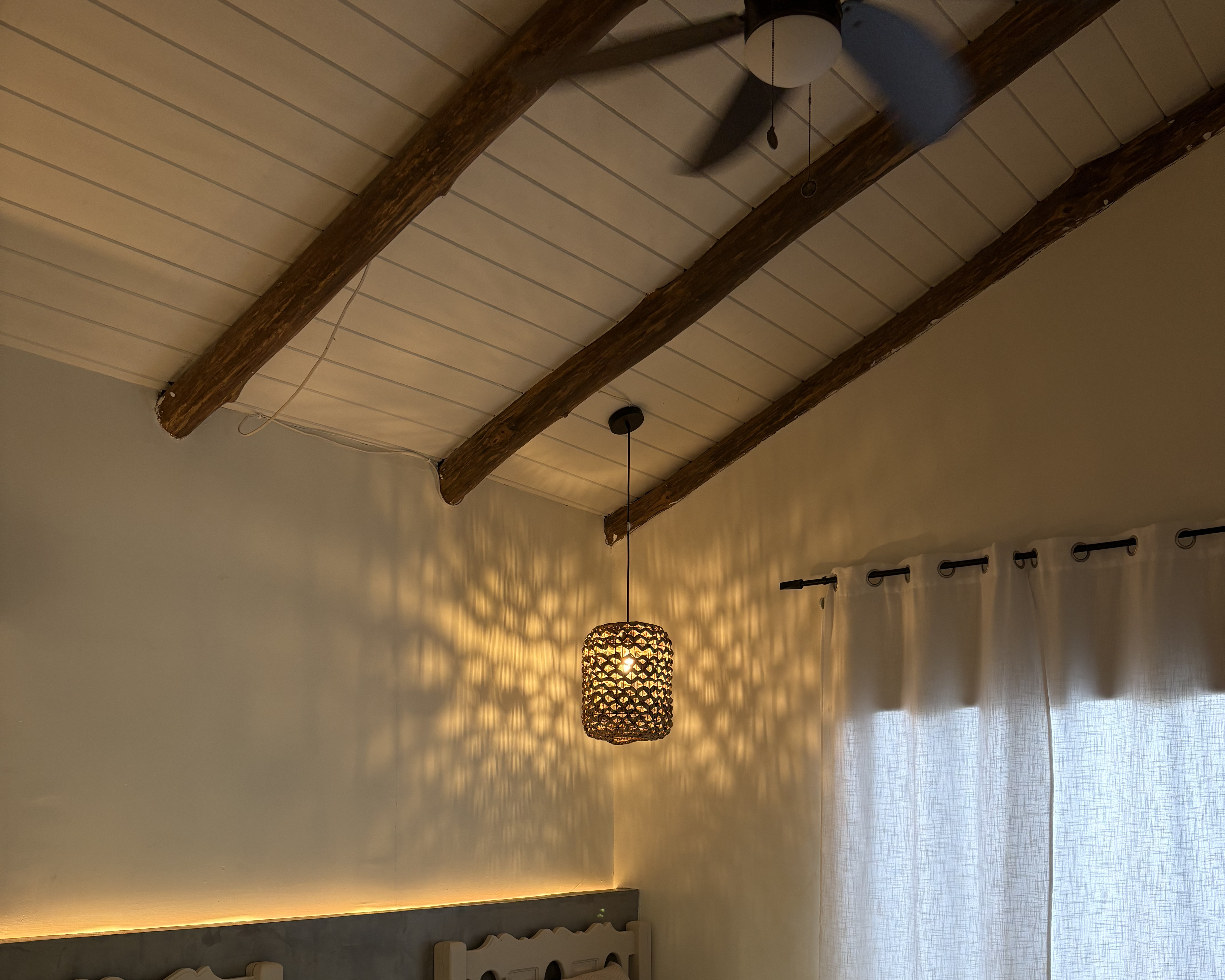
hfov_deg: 52.8
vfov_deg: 41.4
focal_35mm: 34
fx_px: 1233
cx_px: 615
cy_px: 793
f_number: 1.6
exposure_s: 1/60
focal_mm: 5.96
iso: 80
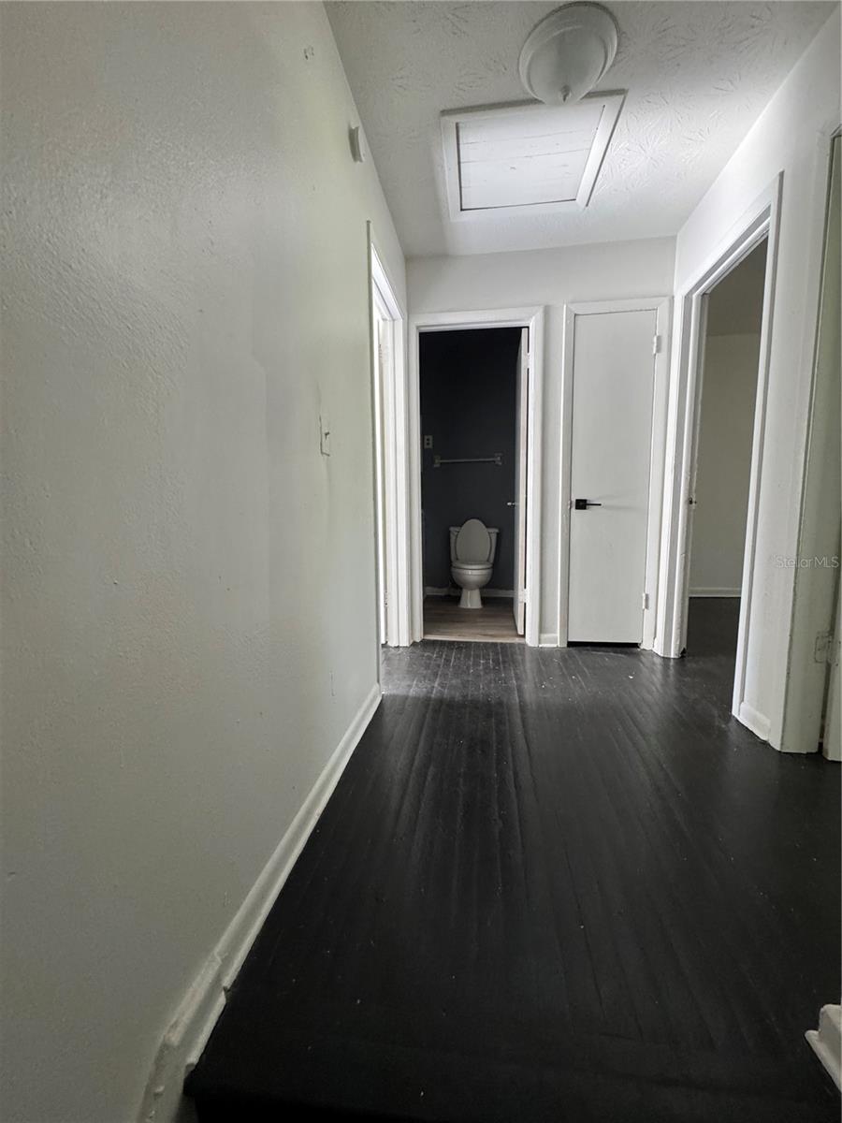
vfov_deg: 102.1
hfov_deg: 85.7
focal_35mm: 14
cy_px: 562
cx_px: 421
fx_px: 454
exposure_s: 1/60
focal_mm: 2.22
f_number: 2.2
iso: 400
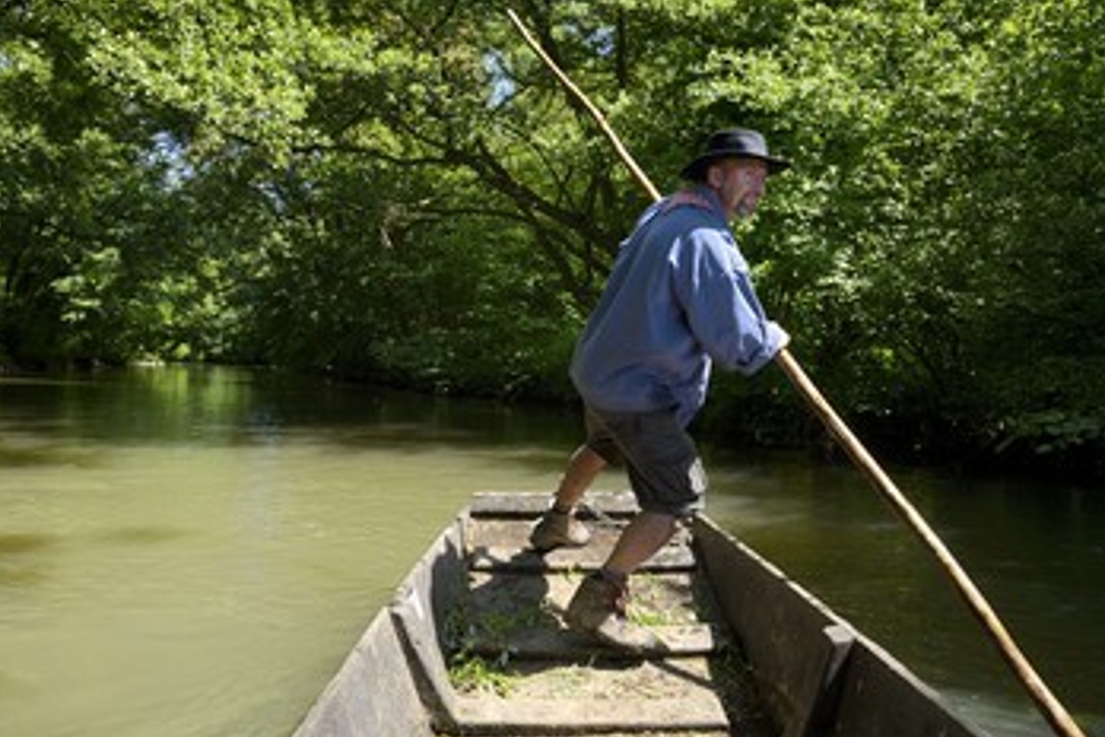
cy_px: 327
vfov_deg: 44.9
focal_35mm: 29
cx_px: 473
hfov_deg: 63.4
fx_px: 890
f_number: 9
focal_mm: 24
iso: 400
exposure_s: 1/250
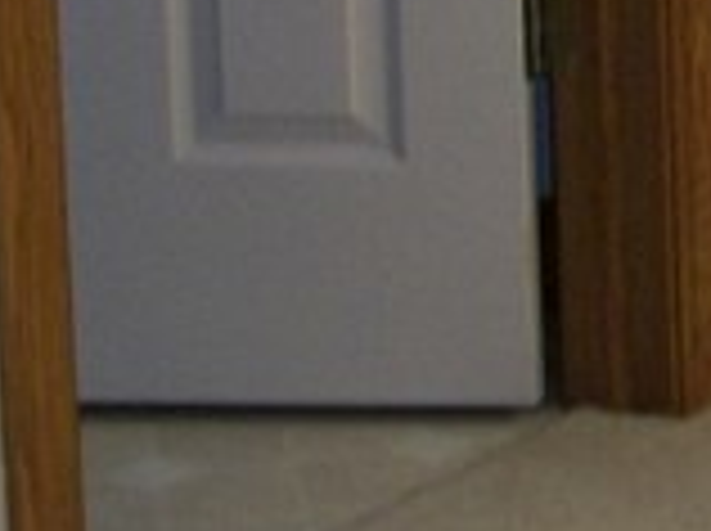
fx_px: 4655
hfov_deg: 8.2
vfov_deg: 6.2
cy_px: -864
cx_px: 1544
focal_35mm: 227
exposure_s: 1/30
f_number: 3.1
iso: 160
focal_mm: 6.3
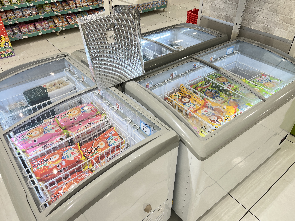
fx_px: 222
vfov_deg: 53.1
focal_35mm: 26
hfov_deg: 67.3
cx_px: 148
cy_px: 110
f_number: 1.6
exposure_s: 1/100
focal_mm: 5.1
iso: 50
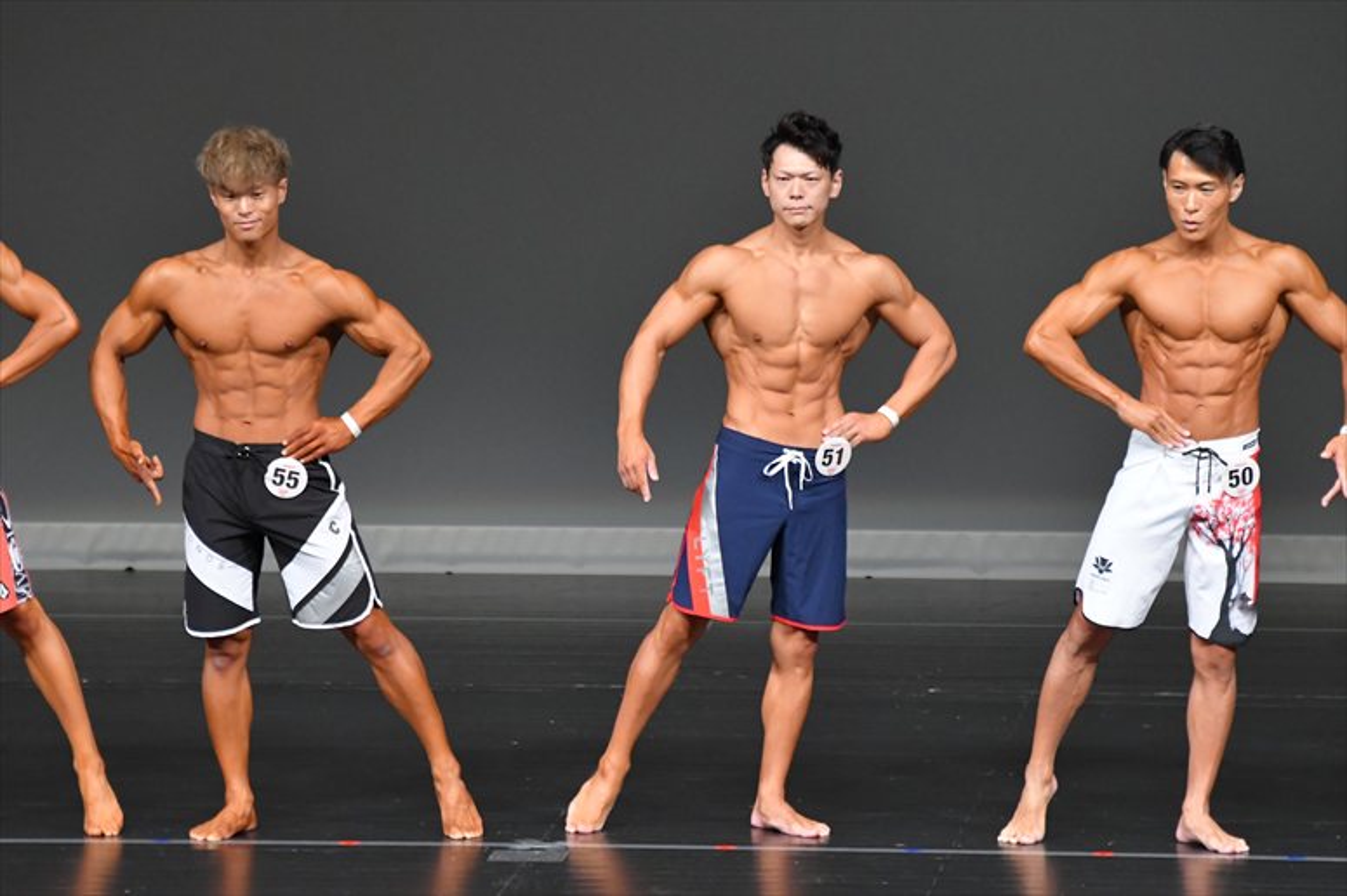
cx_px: 674
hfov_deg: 6.5
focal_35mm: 315
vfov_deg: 4.4
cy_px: 448
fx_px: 11781
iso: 4000
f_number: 5.6
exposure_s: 1/400
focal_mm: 210
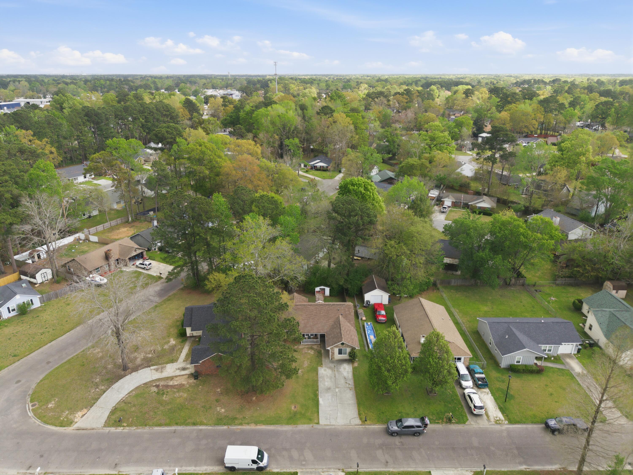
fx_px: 439
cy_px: 238
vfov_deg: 56.8
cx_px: 316
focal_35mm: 24
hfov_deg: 71.6
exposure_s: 1/120
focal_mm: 8.7
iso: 100
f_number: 1.8
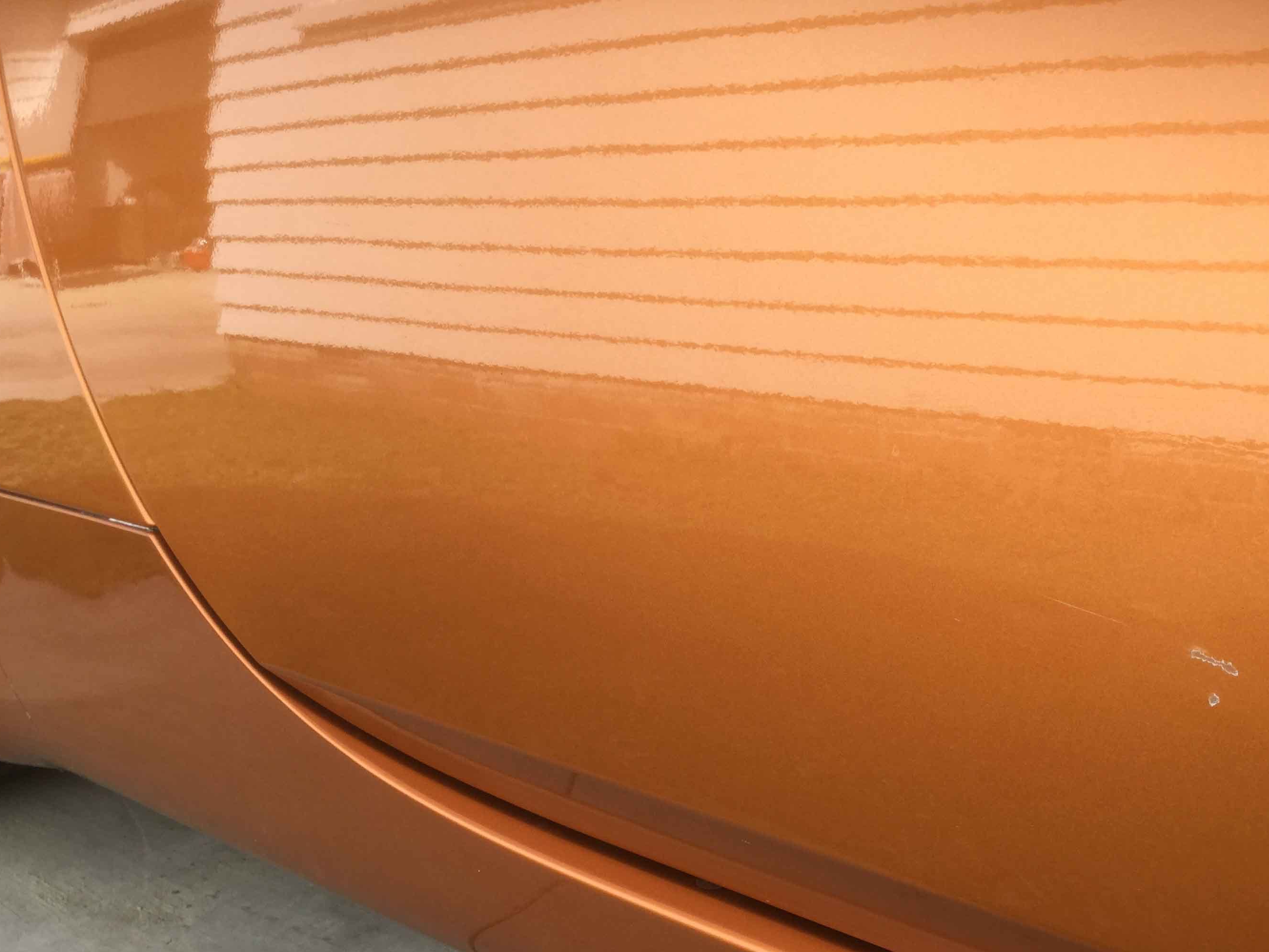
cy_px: 575
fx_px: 1393
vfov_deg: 37.6
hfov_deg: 48.8
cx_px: 733
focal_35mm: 38
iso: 25
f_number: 2.4
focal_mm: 3.3
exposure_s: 1/433
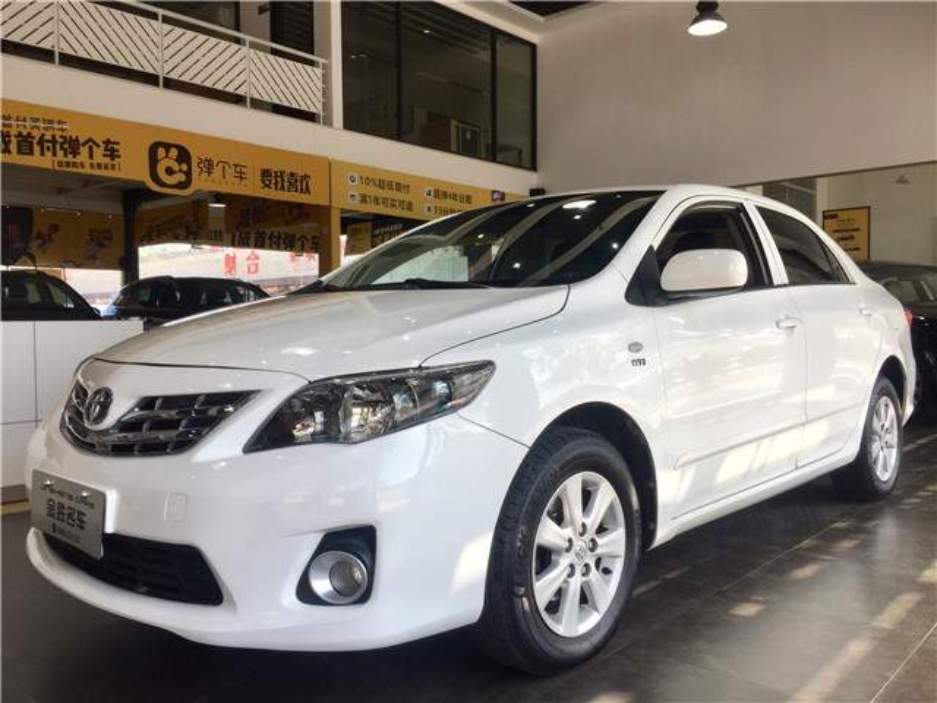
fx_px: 785
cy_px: 352
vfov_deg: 48.2
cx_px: 468
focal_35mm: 29
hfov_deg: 61.7
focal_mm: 4.15
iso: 32
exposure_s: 1/347
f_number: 2.2
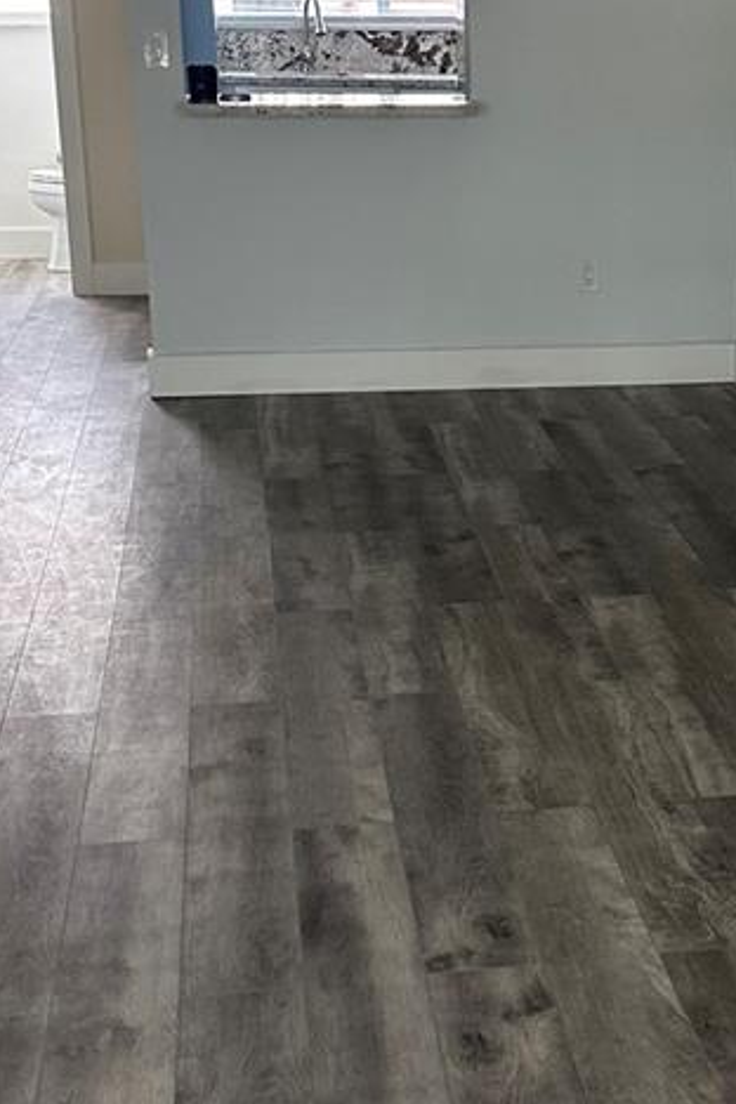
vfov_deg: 31.4
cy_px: 599
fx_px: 1963
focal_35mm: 64
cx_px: 599
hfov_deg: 21.0
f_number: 1.78
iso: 250
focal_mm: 6.86
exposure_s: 1/86
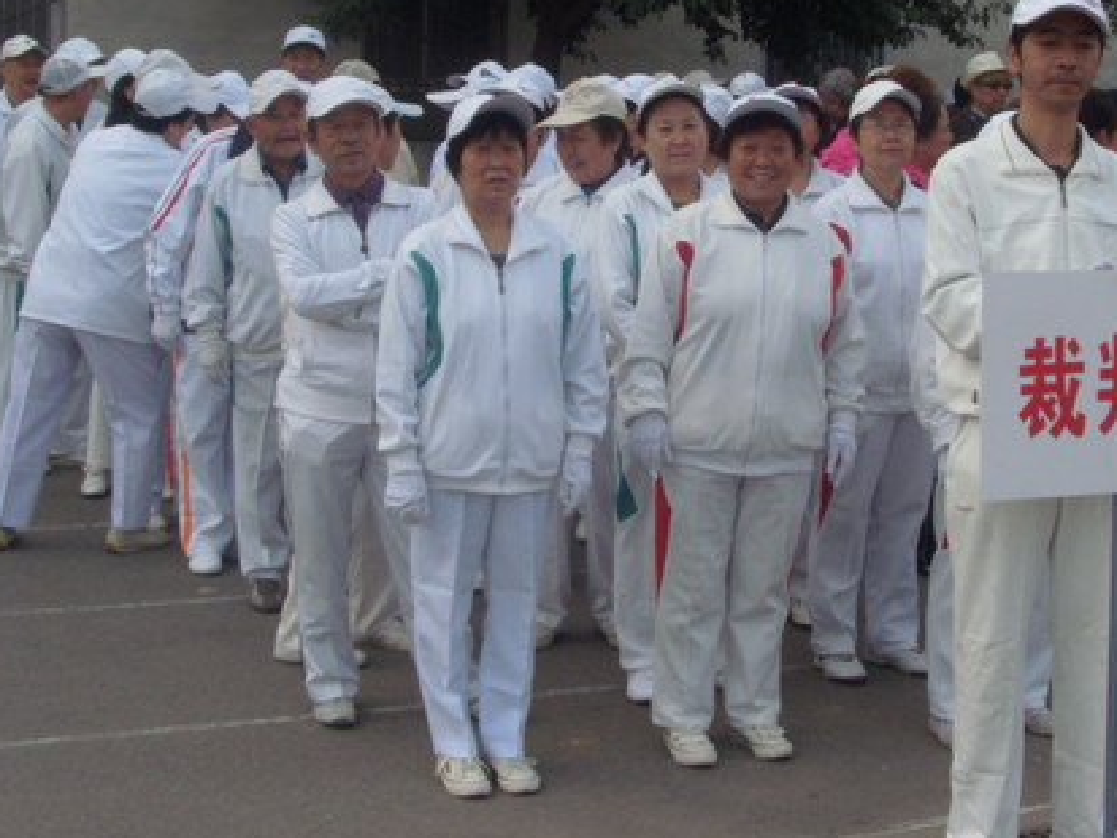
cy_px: 226
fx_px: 1969
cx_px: 660
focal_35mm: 61
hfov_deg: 31.6
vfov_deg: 23.8
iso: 80
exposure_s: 1/180
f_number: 5.5
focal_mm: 6
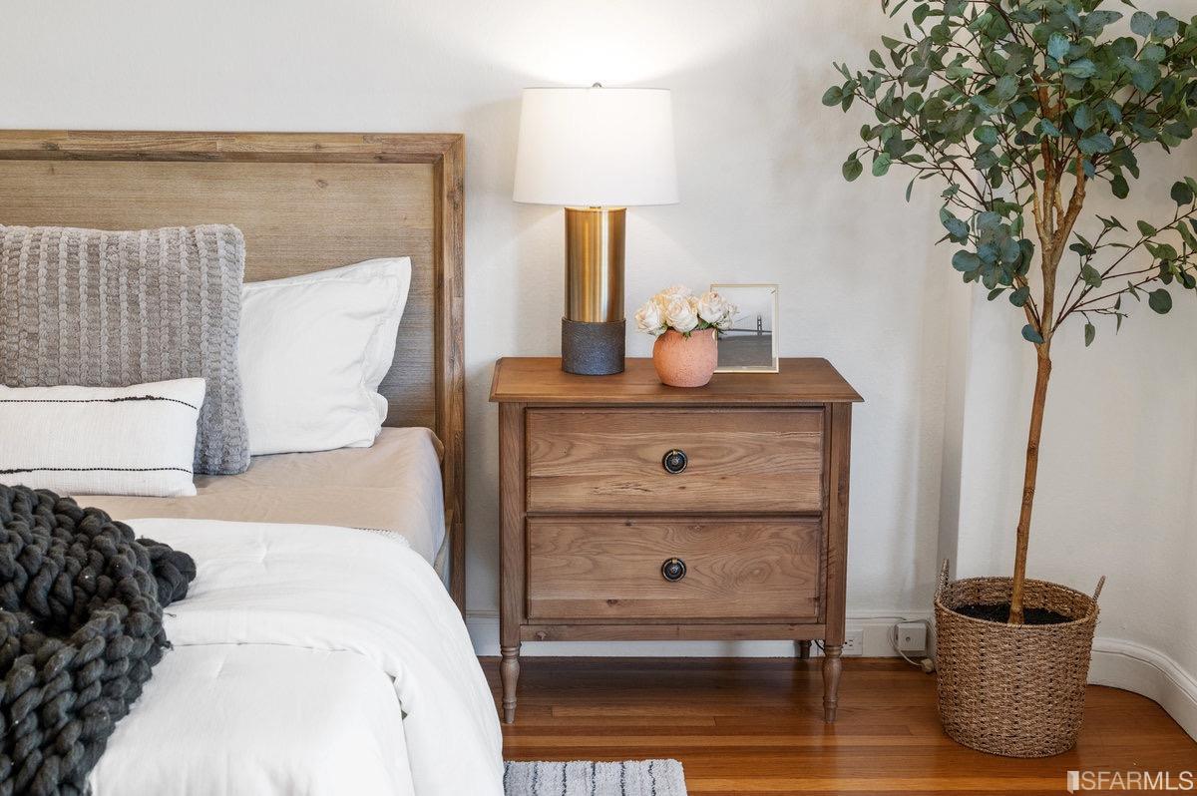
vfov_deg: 28.6
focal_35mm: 47
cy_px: 398
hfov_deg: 41.9
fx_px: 1561
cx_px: 598
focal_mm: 47
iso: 400
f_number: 9
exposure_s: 1/25
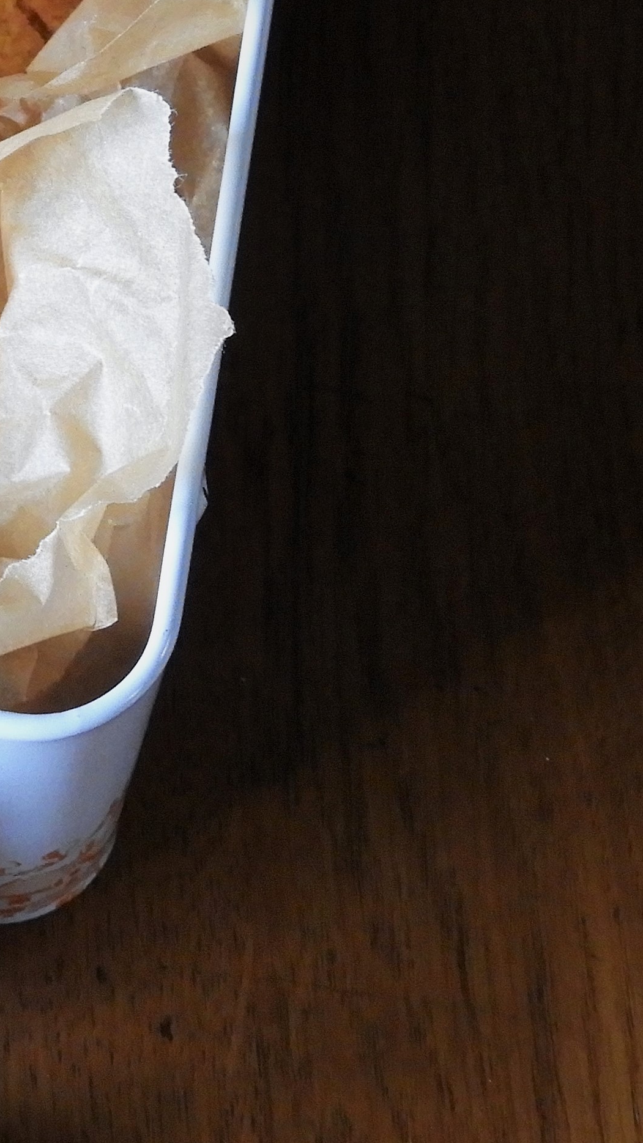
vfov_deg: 15.8
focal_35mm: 136
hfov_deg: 8.7
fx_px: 4123
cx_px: -374
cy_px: 375
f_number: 4
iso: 400
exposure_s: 1/30
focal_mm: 8.1
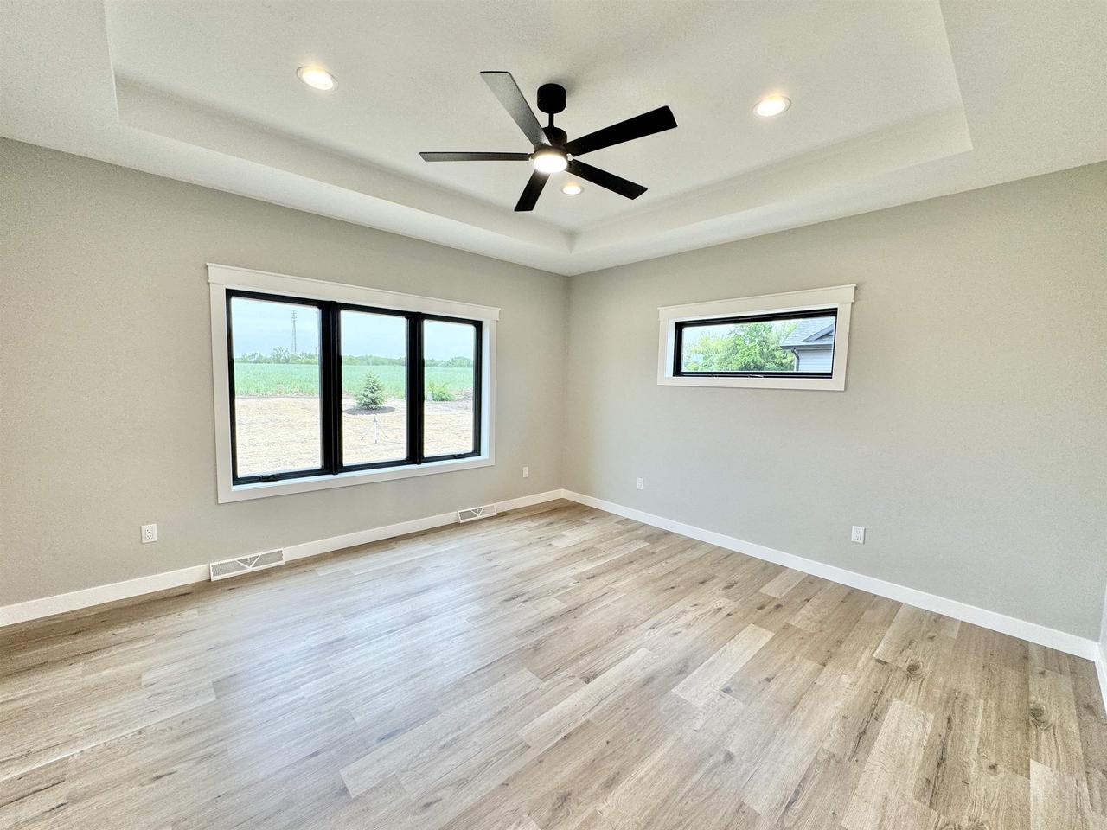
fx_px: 448
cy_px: 415
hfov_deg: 102.1
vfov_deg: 85.7
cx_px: 554
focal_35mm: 14
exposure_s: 1/120
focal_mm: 2.22
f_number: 2.2
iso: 80
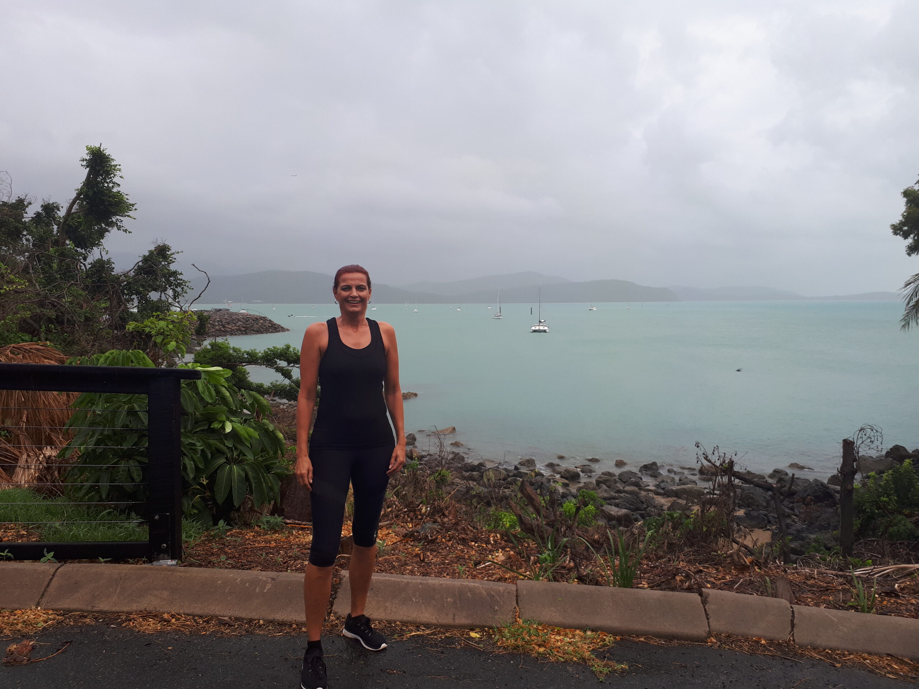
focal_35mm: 27
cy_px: 344
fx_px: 717
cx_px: 460
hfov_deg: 65.3
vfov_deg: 51.4
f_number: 1.9
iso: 40
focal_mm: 3.6
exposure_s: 1/165
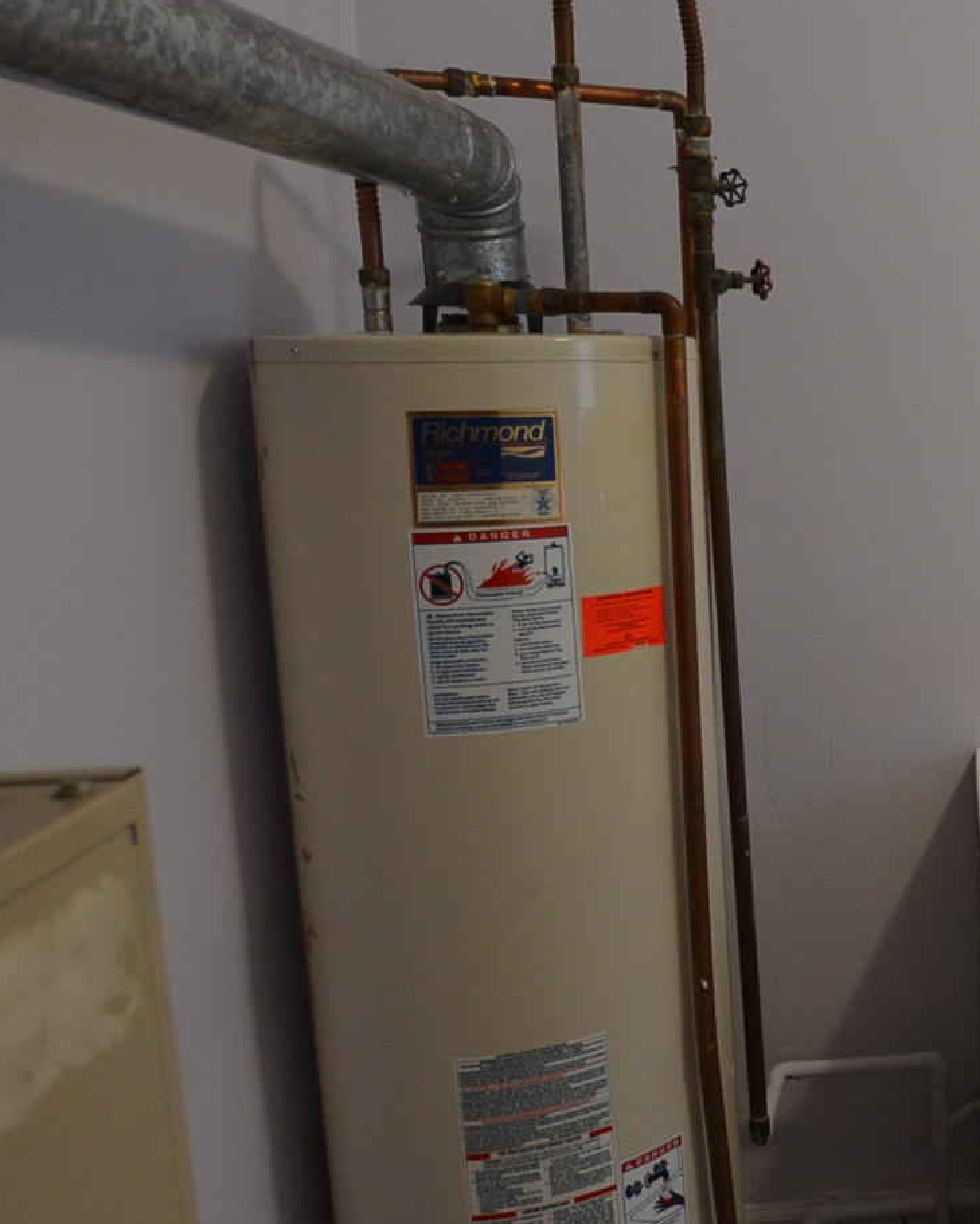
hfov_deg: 32.2
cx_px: 1190
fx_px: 1377
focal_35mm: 38
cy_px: 566
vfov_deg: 47.9
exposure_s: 1/60
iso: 800
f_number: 4
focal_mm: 10
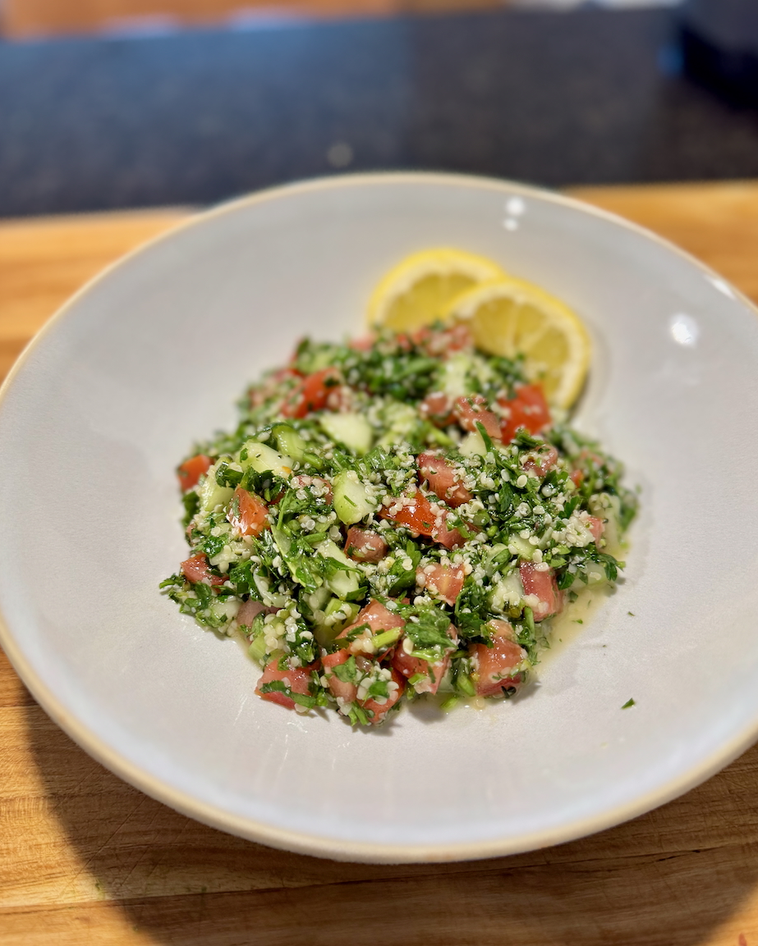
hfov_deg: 54.9
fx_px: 729
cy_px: 513
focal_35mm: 26
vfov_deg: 65.9
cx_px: 388
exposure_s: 1/121
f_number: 1.78
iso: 160
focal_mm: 6.76
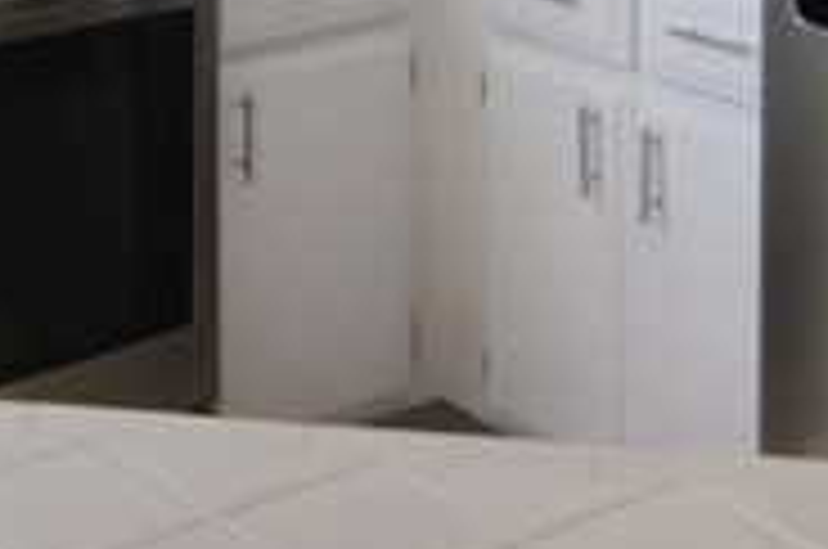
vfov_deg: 12.6
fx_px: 2107
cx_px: 122
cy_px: -630
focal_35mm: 92
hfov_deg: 21.8
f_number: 2.8
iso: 100
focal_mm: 11
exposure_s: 1/800
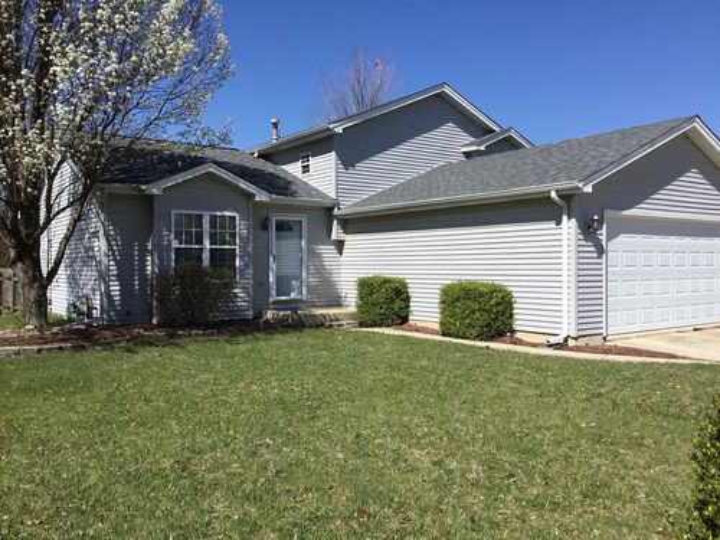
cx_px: 360
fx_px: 645
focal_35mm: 31
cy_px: 270
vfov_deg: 45.4
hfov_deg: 58.4
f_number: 2.4
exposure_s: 1/1852
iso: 25
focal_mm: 3.3
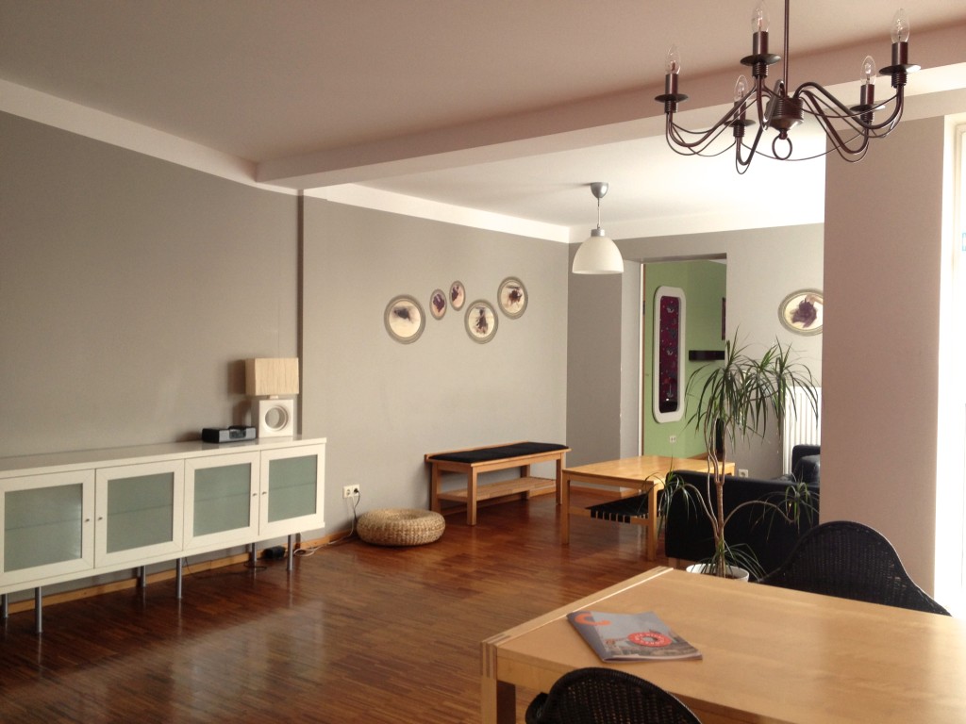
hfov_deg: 52.6
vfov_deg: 40.7
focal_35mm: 35
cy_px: 362
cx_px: 483
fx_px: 977
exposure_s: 1/20
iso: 80
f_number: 2.4
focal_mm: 4.28
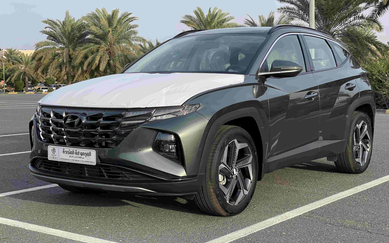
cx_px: 196
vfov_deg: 23.1
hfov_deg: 36.3
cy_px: 97
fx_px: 594
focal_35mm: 56
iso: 32
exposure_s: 1/999
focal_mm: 6
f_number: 2
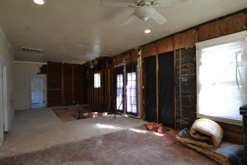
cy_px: 82
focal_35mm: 18
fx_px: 123
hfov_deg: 90.0
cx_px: 124
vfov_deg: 67.4
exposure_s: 1/60
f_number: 3.8
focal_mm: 12
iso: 1100
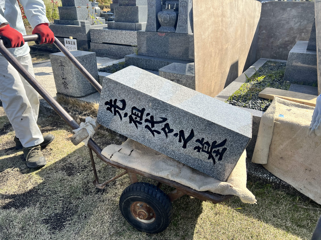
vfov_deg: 53.1
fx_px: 241
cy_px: 120
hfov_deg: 67.3
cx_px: 160
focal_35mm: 26
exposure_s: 1/2123
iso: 50
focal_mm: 5.7
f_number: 1.5
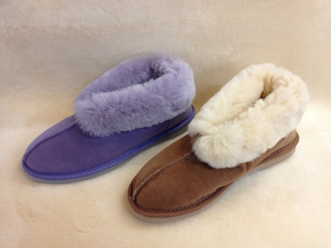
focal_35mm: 35
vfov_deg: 40.7
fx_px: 335
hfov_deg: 52.6
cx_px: 166
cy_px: 124
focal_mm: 4.28
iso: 80
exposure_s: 1/20
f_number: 2.4
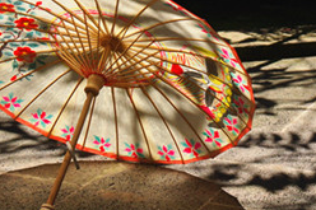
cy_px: 94
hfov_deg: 19.5
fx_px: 921
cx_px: 185
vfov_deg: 13.0
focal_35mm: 105
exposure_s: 1/3200
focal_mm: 27
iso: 200
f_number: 4
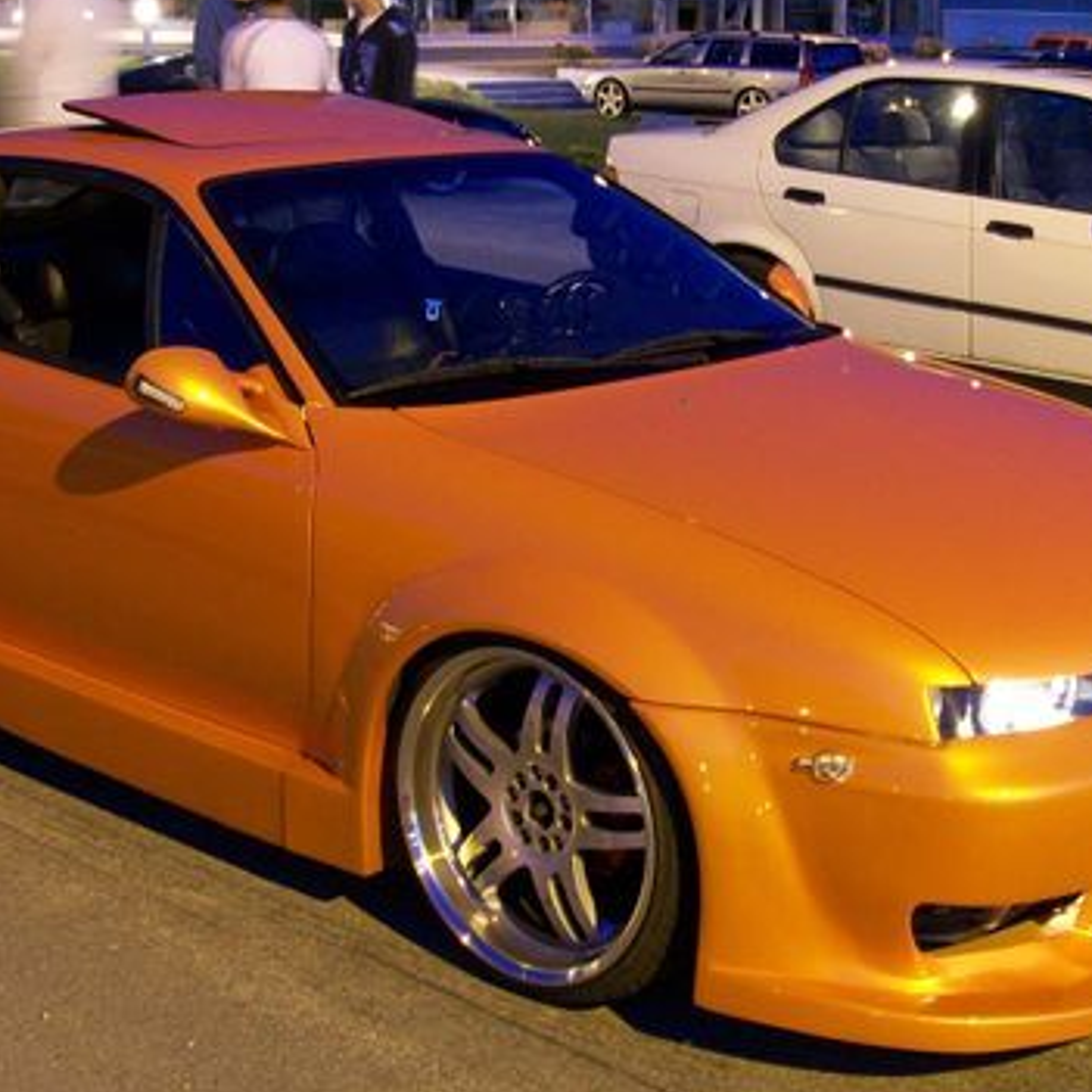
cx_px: 591
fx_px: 2070
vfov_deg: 29.5
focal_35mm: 58
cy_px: 498
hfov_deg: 29.5
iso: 80
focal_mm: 6
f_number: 2.7
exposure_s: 2
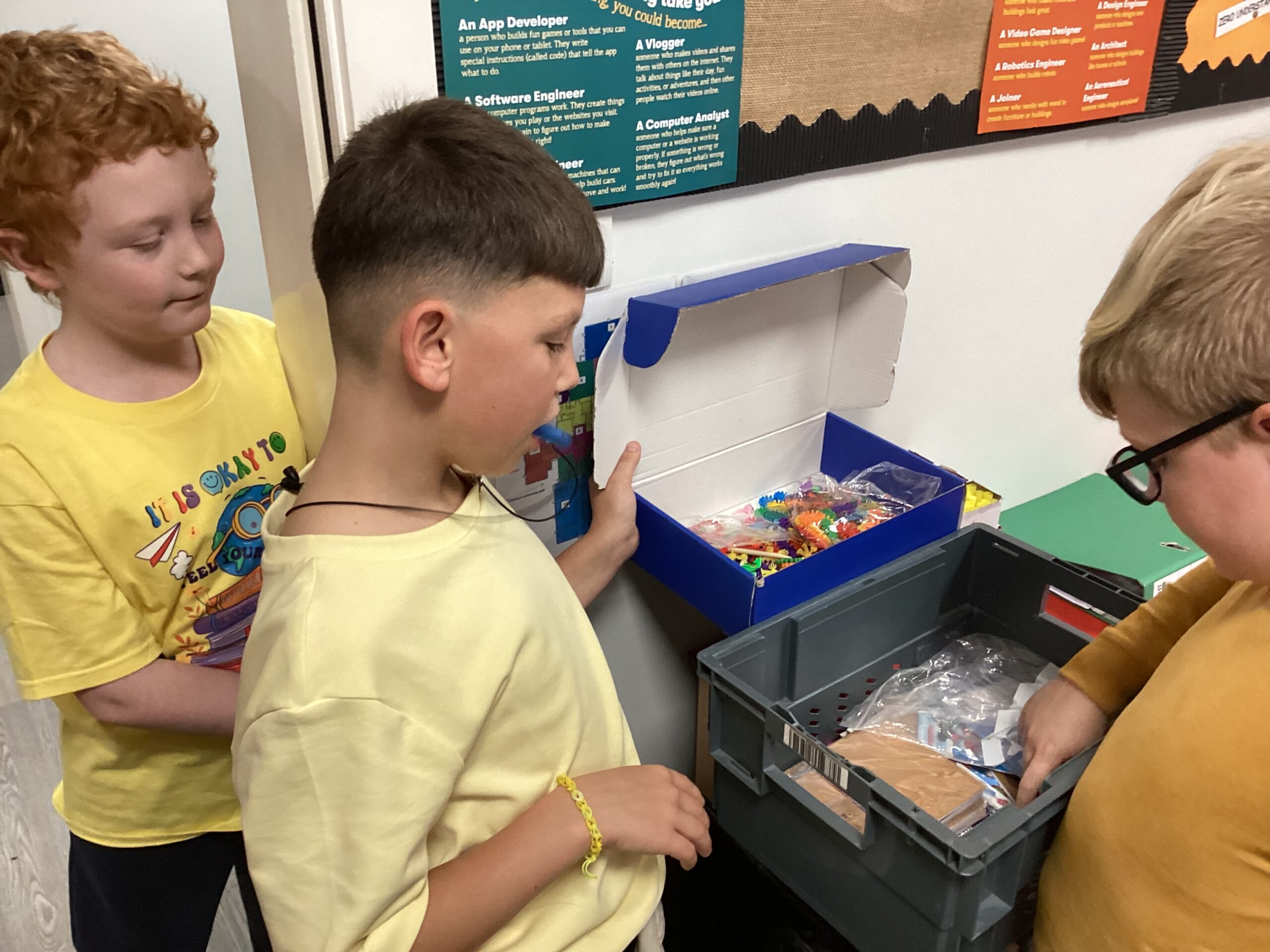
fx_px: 1137
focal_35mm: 31
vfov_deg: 45.4
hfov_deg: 58.4
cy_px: 476
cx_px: 635
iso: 200
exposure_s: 1/60
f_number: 2.4
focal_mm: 3.3
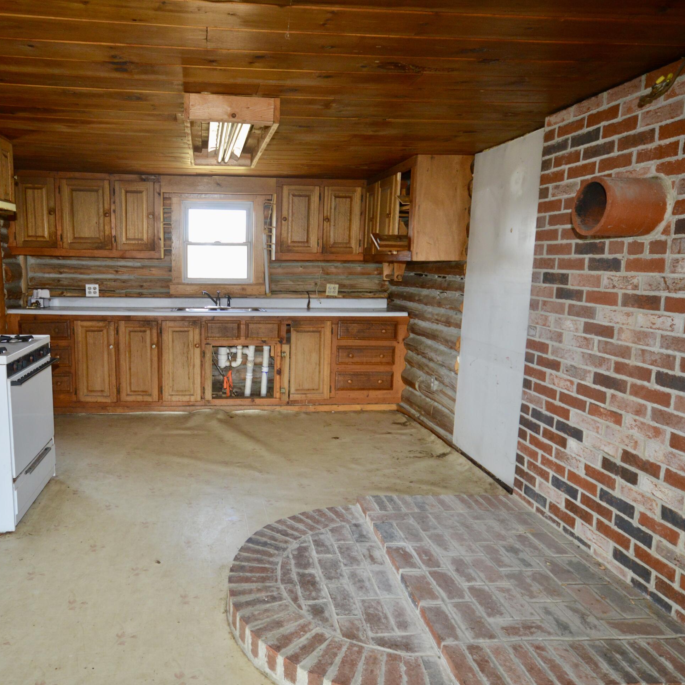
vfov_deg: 61.6
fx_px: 574
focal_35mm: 26
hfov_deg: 60.8
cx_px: 260
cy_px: 341
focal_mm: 13
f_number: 4.5
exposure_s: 1/60
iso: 640
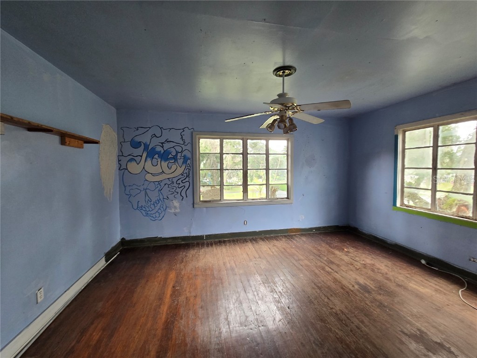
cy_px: 179
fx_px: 179
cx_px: 238
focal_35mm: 13
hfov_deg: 106.2
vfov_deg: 89.9
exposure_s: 1/60
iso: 200
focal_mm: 2.2
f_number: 2.2
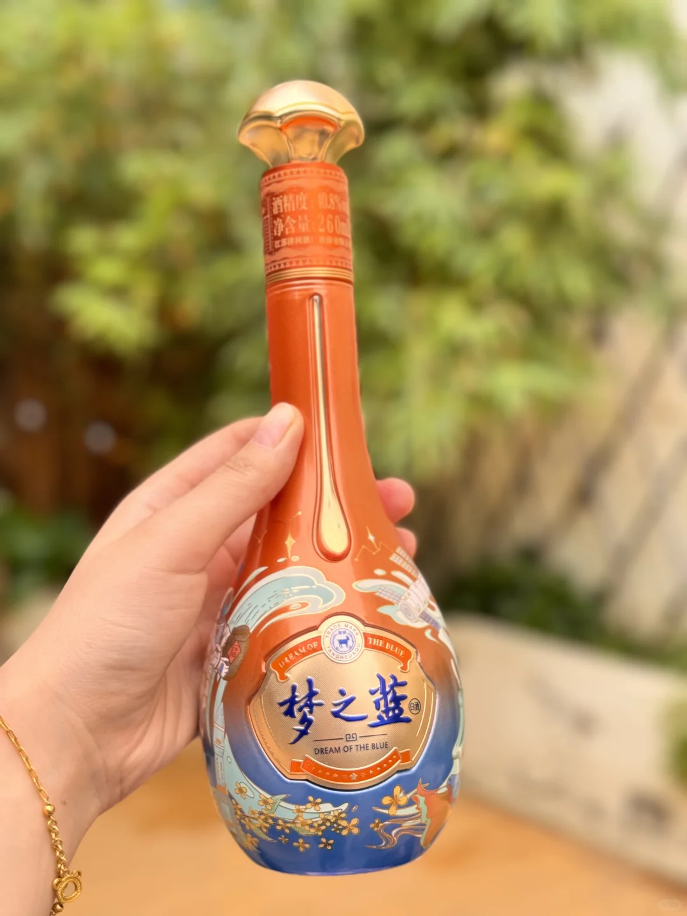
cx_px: 344
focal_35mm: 48
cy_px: 458
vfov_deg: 39.7
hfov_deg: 30.3
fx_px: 1270
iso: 64
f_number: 1.78
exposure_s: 1/294
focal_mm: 6.76
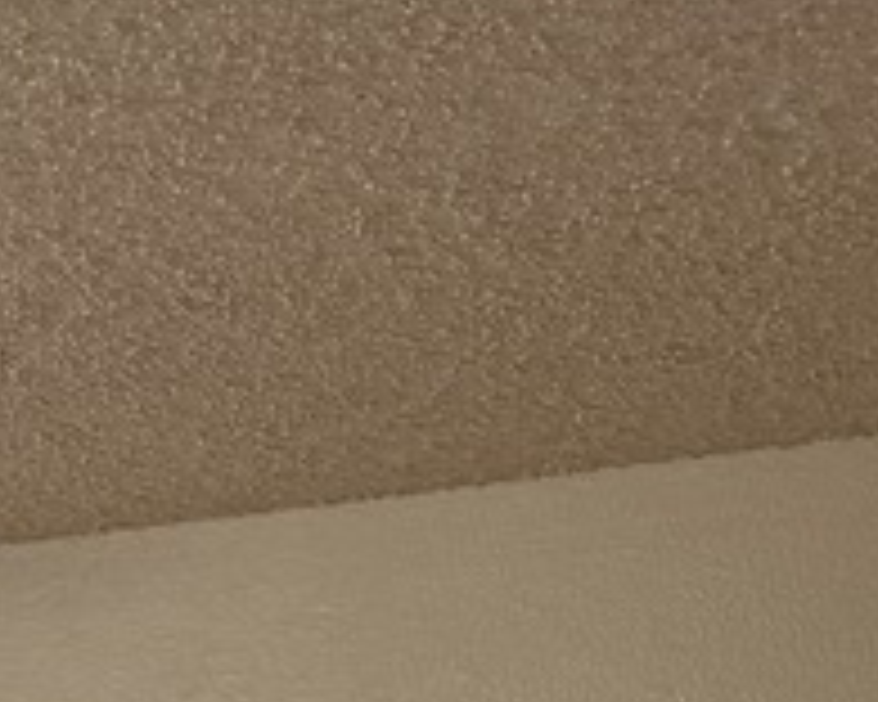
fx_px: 4495
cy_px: 1868
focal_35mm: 173
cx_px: -2346
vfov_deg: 8.0
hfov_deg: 8.1
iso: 250
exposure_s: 1/60
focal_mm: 6.76
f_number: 1.78
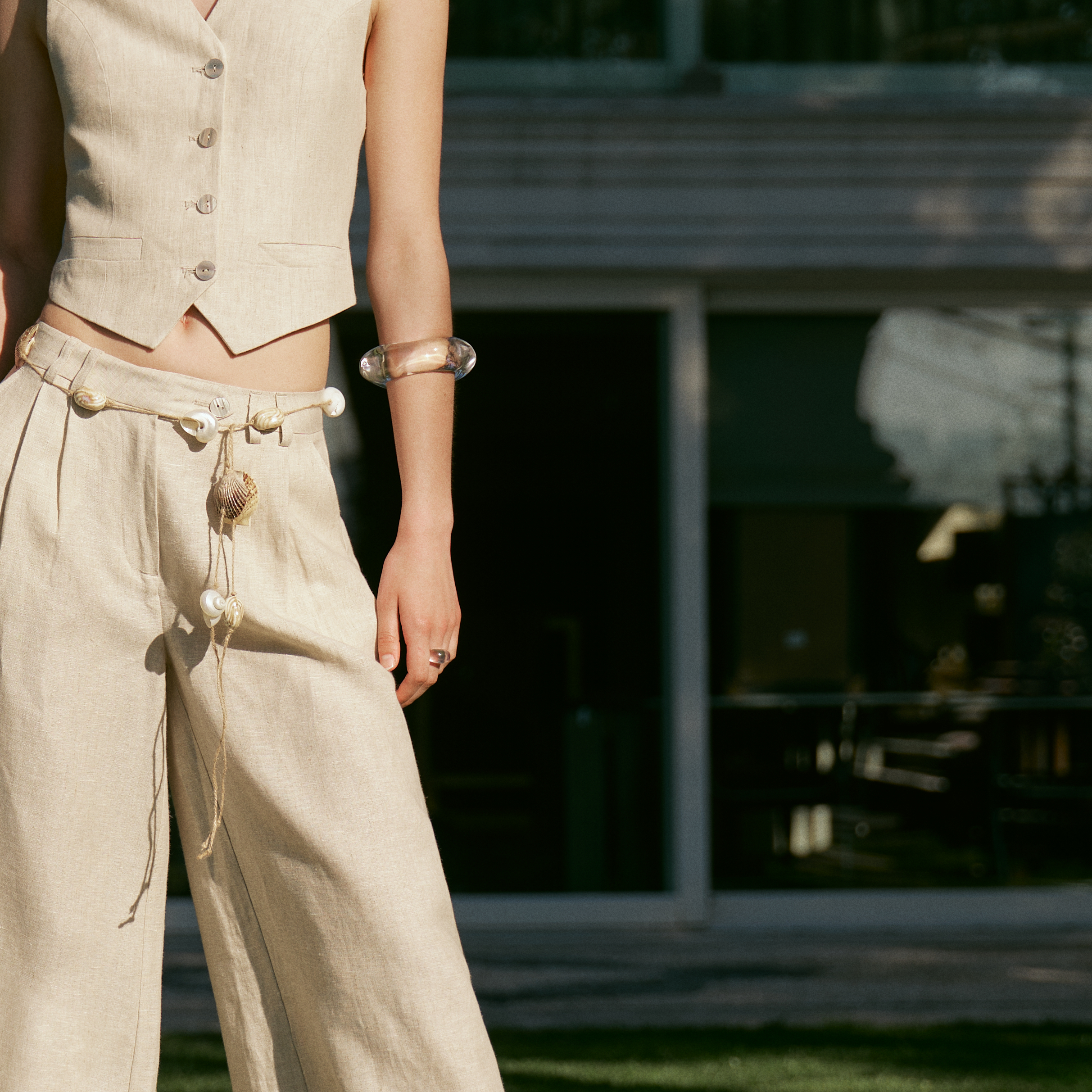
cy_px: 525
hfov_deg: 9.4
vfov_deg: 9.5
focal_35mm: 185
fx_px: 6603
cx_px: 260
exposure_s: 1/800
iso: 50
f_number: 4
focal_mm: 82
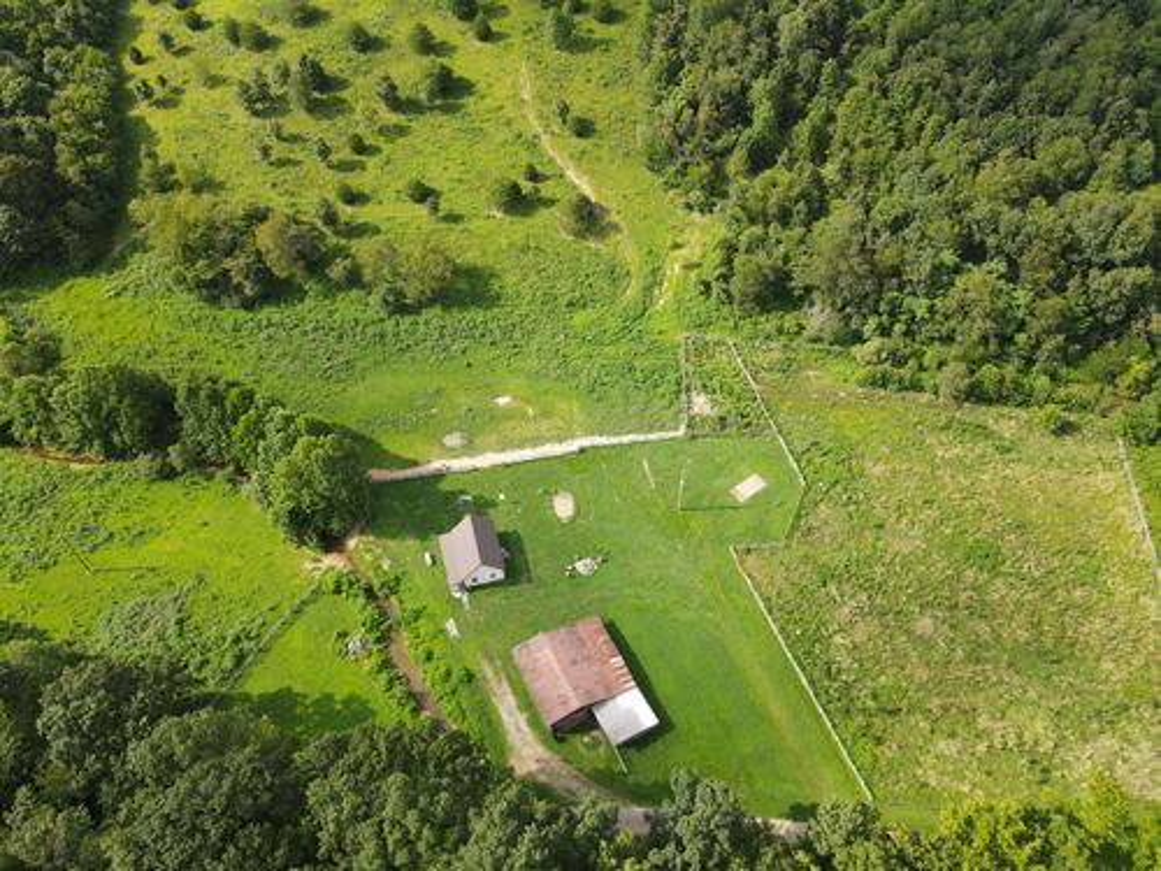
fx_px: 805
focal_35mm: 24
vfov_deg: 56.8
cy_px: 436
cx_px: 580
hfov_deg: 71.6
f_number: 2.8
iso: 100
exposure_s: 1/240
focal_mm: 4.5
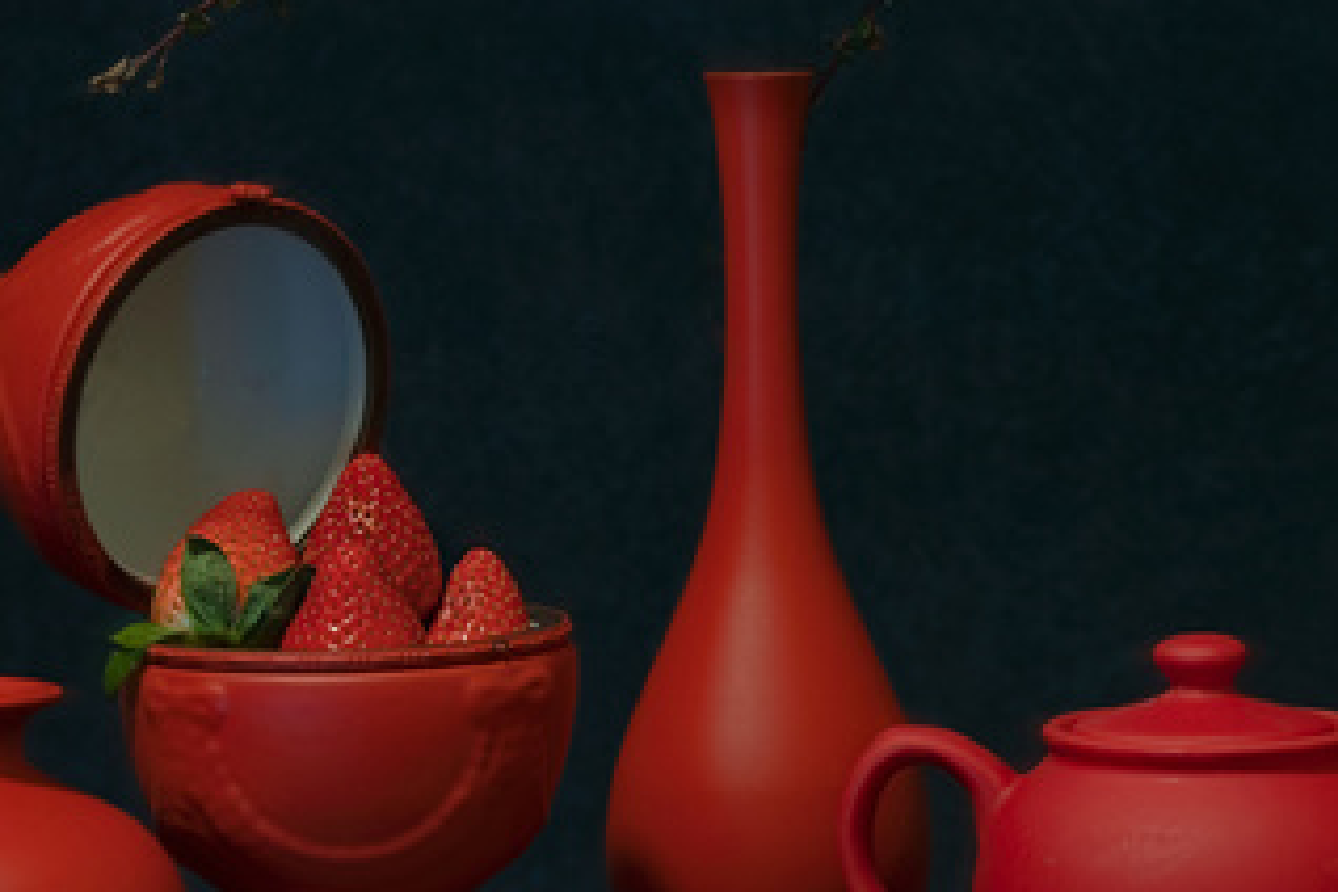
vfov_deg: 8.1
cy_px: 242
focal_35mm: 170
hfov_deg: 12.0
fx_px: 6318
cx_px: 1128
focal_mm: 54
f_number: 11
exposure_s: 2.5
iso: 100
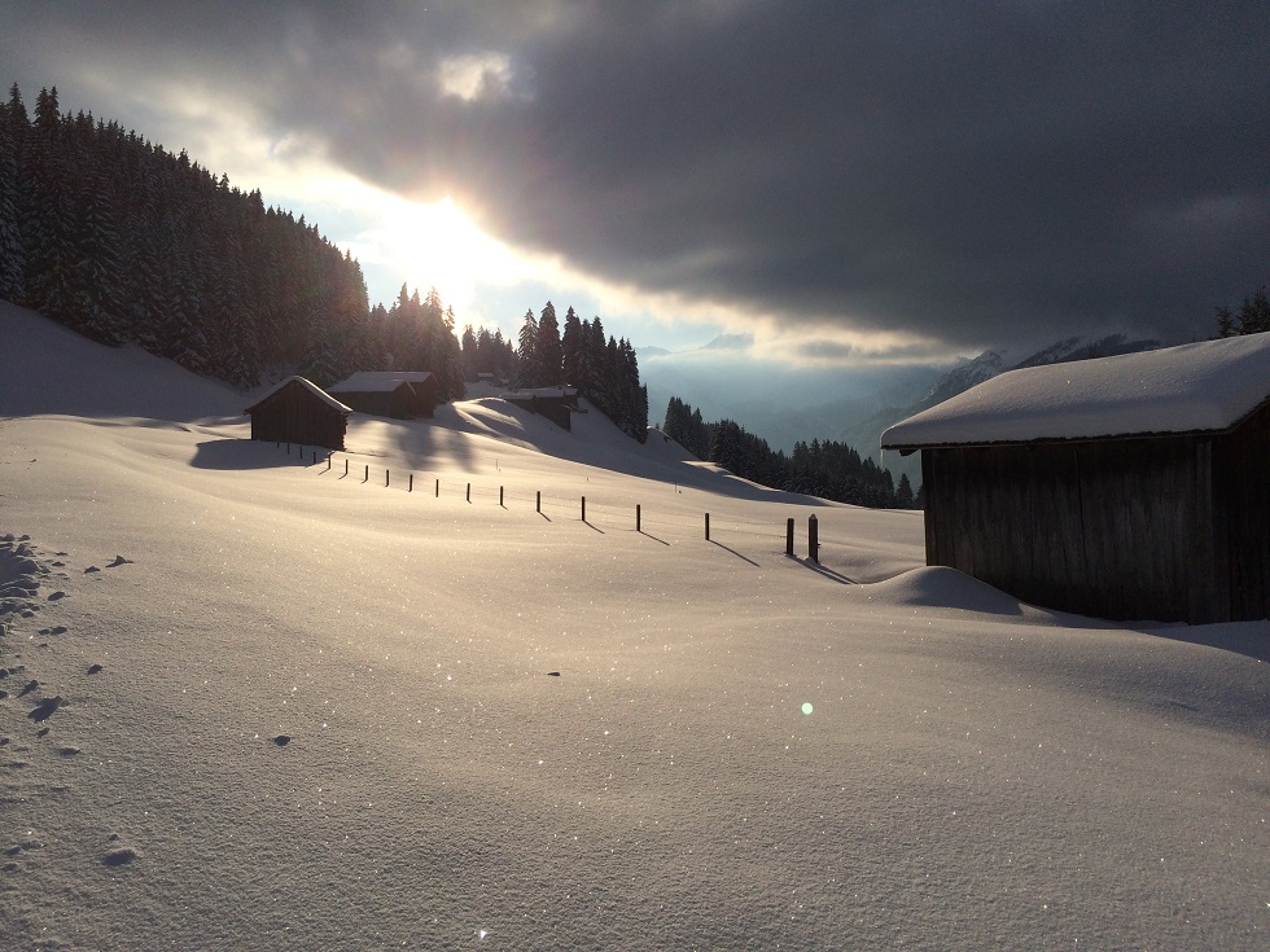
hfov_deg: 61.7
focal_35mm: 29
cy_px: 476
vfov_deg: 48.2
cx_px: 635
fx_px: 1064
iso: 40
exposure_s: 1/8264
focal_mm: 4.15
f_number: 2.2
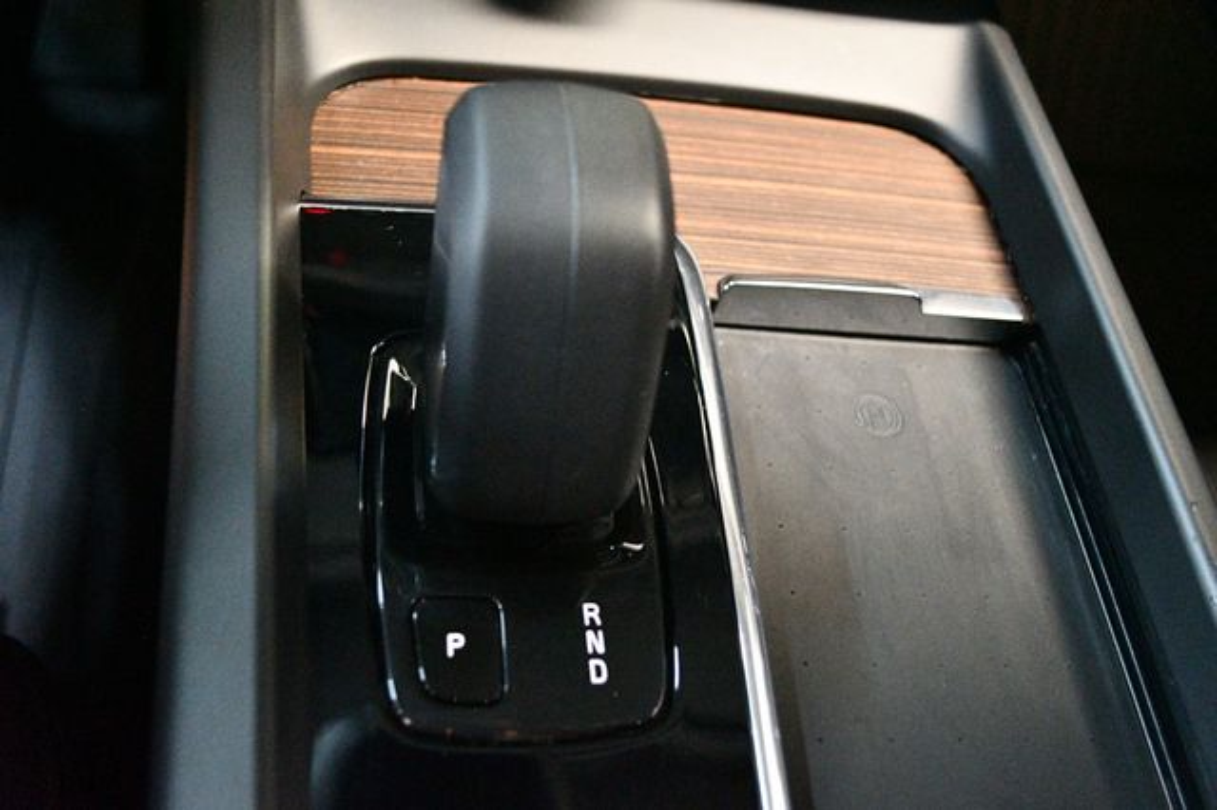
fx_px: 1216
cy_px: 405
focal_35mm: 36
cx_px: 608
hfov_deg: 53.2
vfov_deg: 36.8
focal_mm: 24
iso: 12800
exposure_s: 1/60
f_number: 4
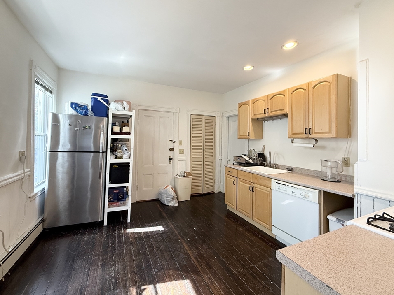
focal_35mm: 15
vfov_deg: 81.7
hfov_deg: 98.1
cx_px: 191
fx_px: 171
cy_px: 140
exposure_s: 1/120
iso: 250
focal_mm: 2.22
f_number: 2.2
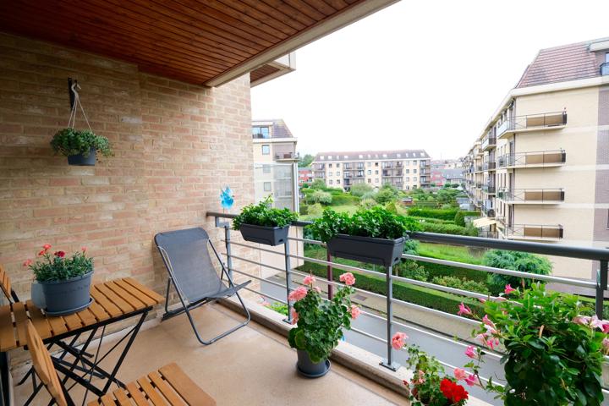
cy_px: 203
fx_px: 288
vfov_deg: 70.4
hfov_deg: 93.3
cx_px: 304
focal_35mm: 17
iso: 320
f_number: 5
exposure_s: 1/120
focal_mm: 11
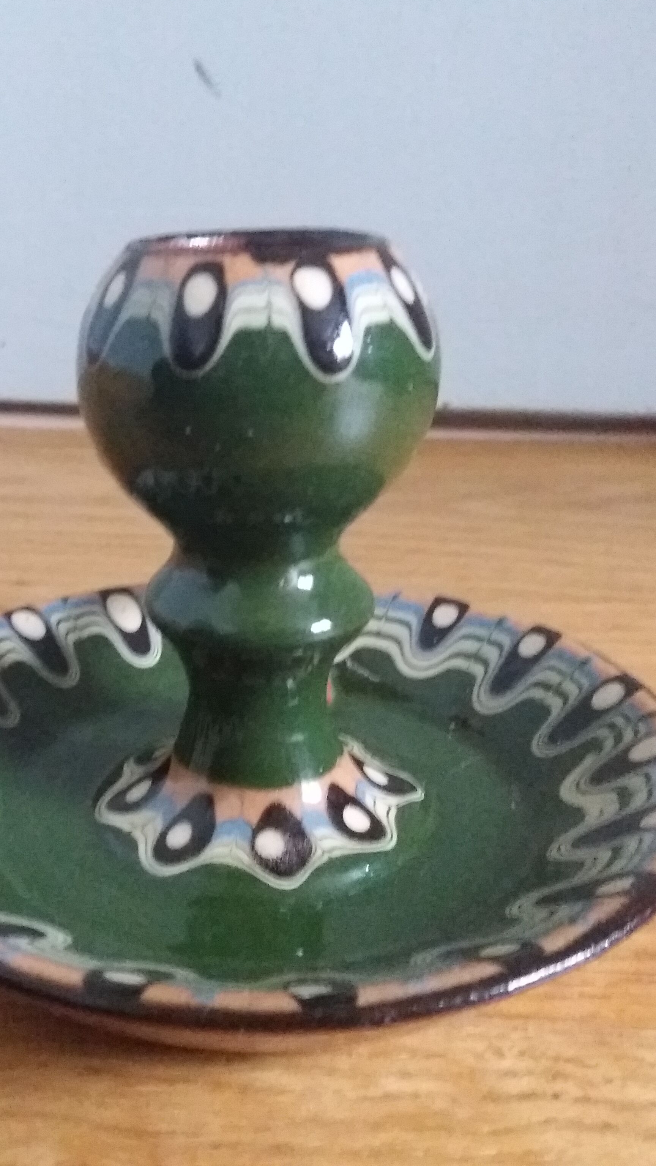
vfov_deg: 49.4
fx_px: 1268
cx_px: 219
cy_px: 582
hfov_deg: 28.8
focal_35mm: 41
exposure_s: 1/17
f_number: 1.9
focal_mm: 3.7
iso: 1250
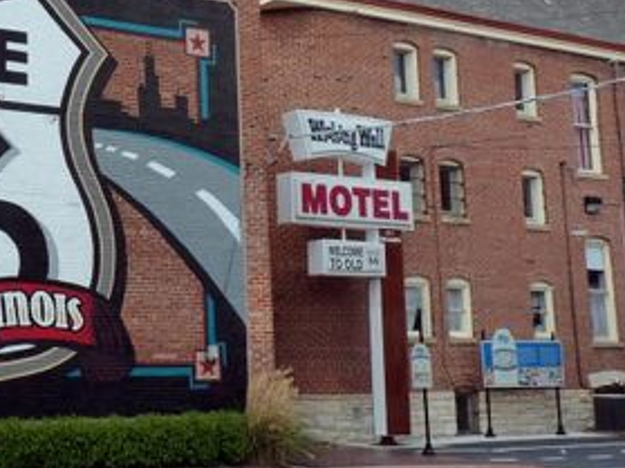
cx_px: -2
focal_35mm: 58
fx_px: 1047
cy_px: 168
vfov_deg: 25.1
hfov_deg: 30.8
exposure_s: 1/250
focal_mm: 4.8
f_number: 4.5
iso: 125
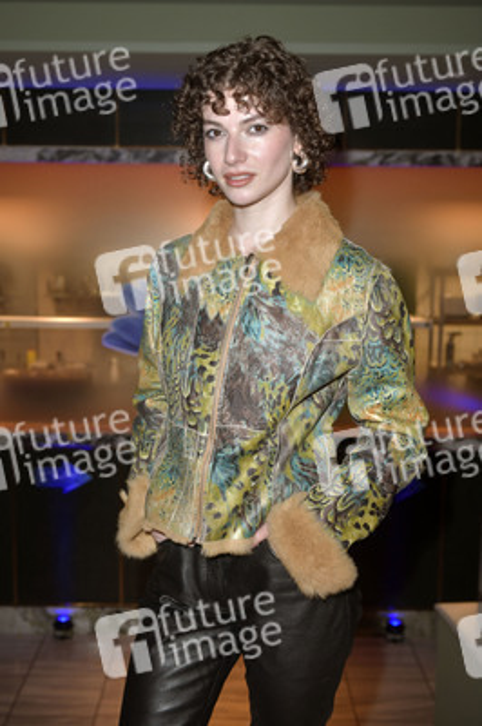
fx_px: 905
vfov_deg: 43.6
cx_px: 241
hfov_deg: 29.8
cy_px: 363
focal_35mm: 45
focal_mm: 45
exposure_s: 1/250
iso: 1000
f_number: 5
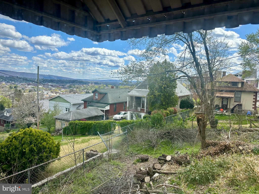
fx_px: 180
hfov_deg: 71.6
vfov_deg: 56.8
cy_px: 97
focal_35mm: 24
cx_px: 130
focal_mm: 6.86
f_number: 1.78
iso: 80
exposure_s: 1/3356
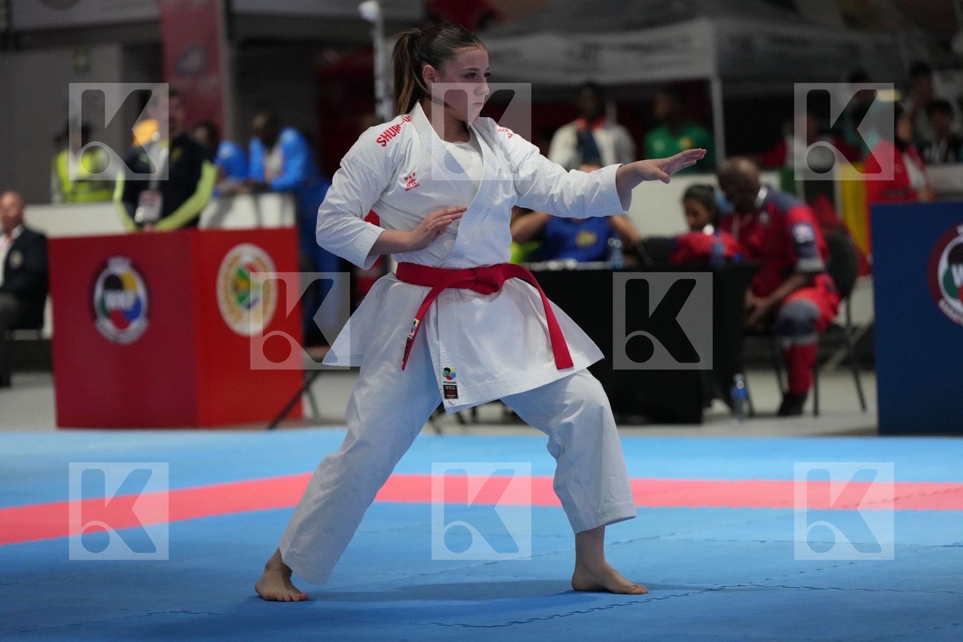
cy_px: 321
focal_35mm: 129
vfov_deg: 10.6
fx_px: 3450
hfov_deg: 15.9
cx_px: 482
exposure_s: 1/500
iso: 5000
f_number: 2.8
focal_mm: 129
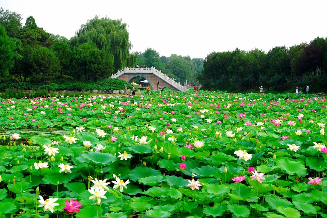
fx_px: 750
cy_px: 109
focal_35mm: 82
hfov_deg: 24.6
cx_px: 164
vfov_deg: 16.6
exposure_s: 1/250
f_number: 6.3
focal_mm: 55
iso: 250
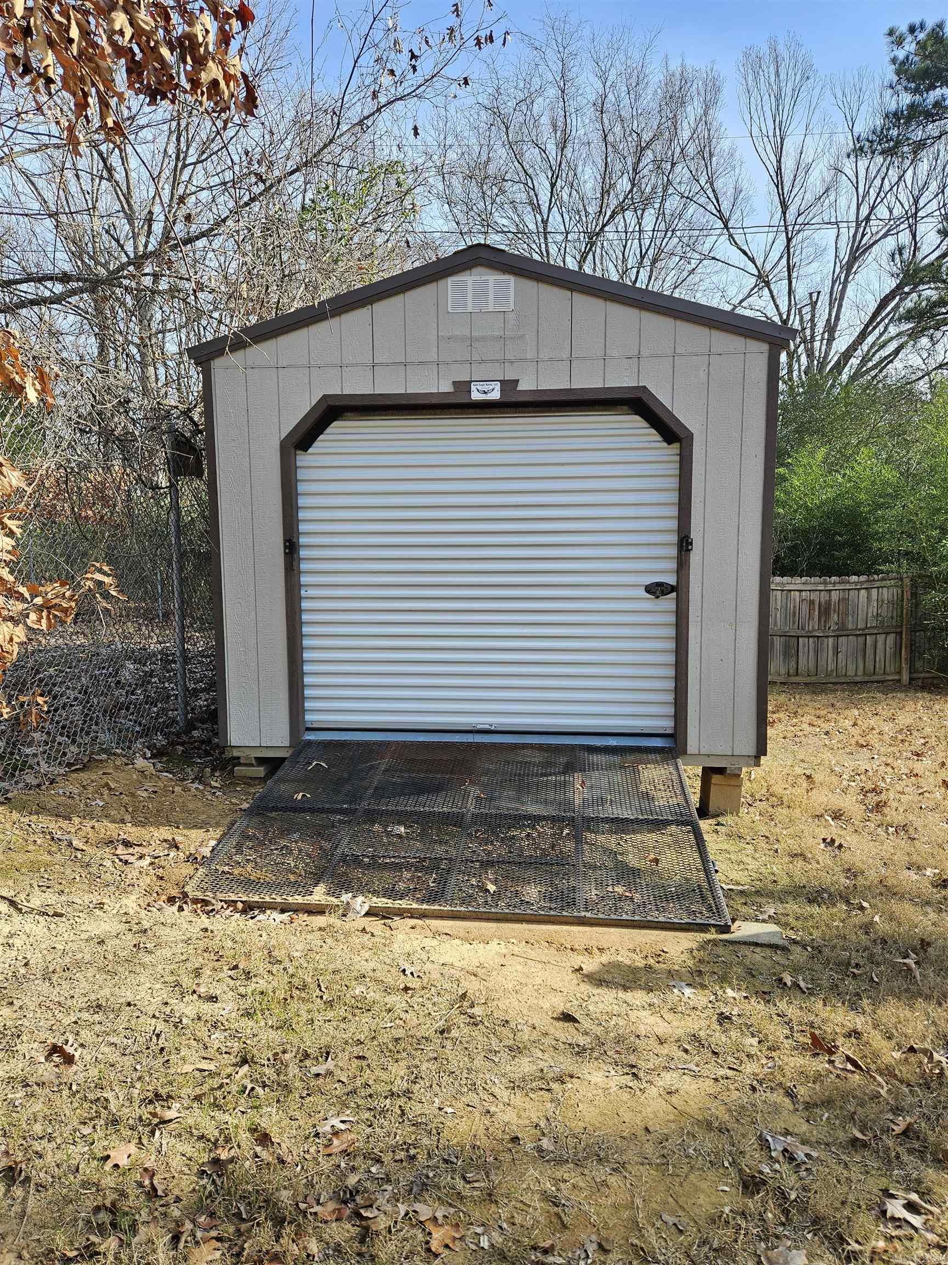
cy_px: 632
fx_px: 840
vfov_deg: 73.9
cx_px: 474
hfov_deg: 58.9
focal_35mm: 23
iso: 25
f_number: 1.8
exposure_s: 1/441
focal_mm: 5.4
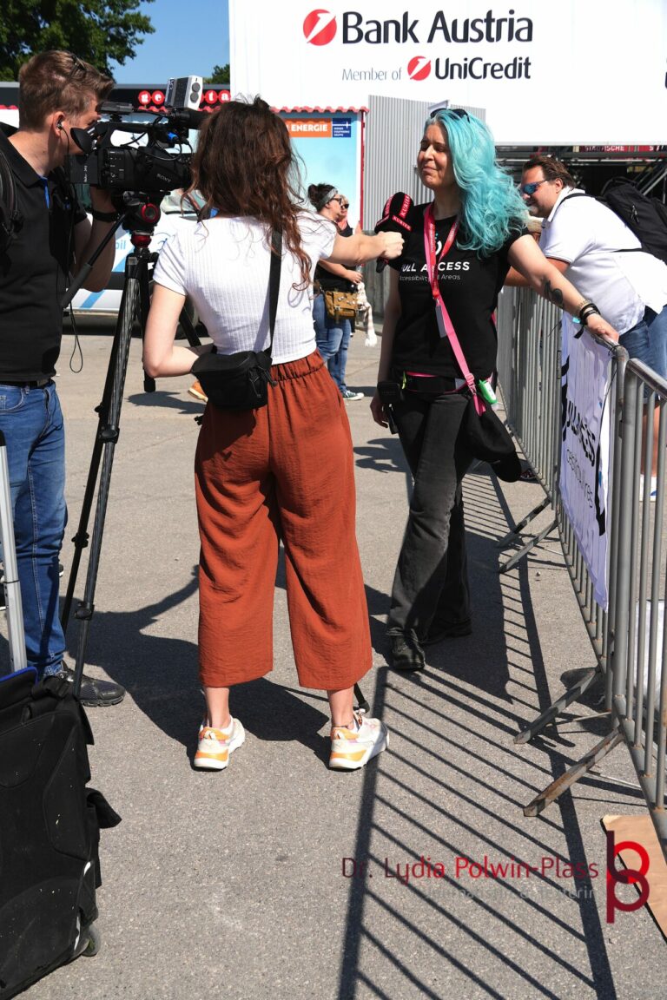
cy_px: 500
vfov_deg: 43.6
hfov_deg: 29.9
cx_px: 334
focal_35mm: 45
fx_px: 1251
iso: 100
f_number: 8
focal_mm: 30
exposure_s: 1/400
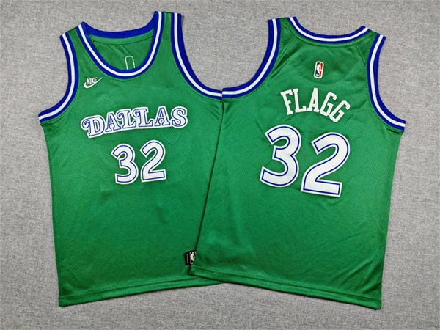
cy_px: 165
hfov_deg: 69.4
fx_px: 318
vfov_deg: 54.9
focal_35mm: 25
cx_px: 220
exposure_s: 1/100
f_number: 1.9
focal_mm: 5.3
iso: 80
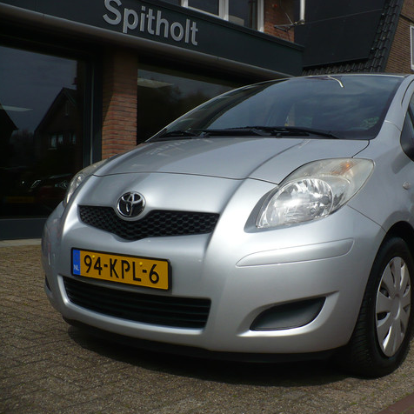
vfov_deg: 38.3
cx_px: 277
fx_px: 595
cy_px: 208
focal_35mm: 44
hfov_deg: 37.9
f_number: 8
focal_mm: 6.1
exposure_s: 1/400
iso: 100
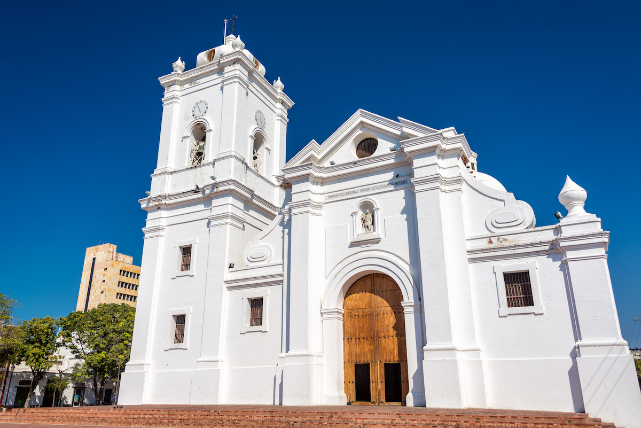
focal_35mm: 28
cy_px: 214
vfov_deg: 46.4
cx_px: 320
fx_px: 499
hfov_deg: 65.5
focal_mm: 28
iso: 100
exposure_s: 1/320
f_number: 8
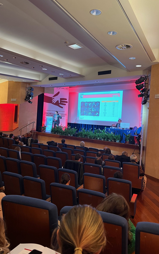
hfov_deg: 43.1
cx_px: 83
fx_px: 201
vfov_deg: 64.6
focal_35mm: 29
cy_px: 121
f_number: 1.5
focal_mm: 5.7
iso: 320
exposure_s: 1/55
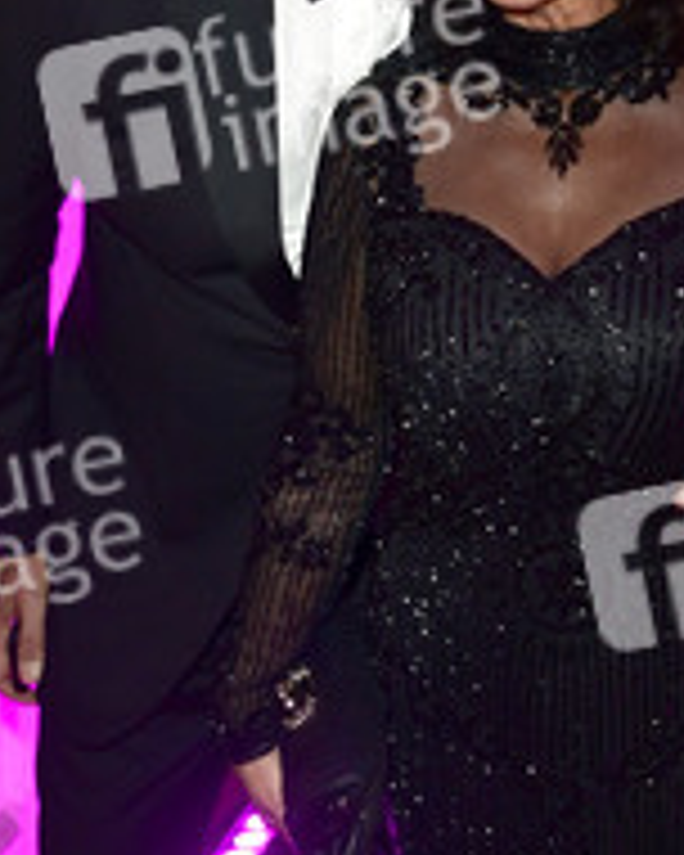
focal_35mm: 75
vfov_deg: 25.3
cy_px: 320
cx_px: 400
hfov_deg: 20.4
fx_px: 1898
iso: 2000
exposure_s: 1/100
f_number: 5.6
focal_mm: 38
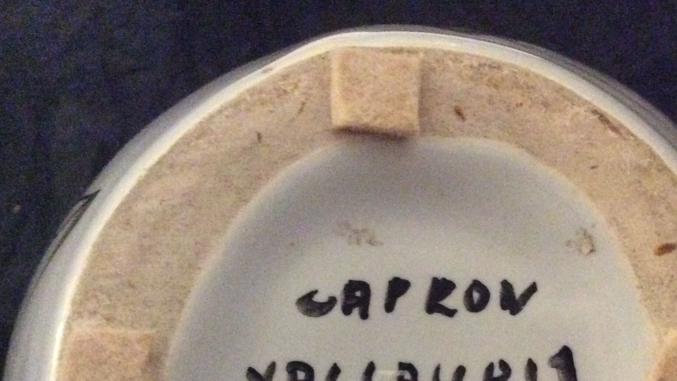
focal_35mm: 49
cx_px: 430
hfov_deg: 41.7
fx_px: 880
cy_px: 343
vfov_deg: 23.8
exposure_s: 1/17
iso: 800
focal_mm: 3.3
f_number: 2.4
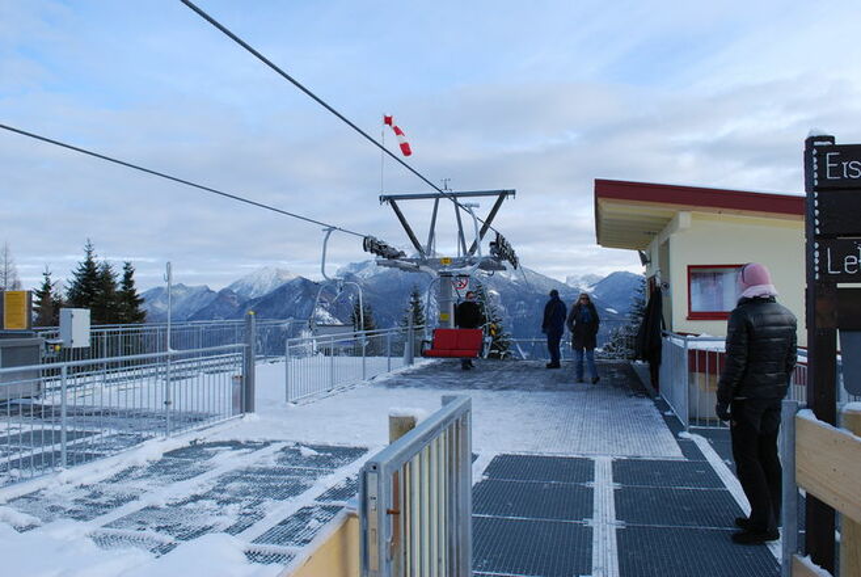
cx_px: 430
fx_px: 647
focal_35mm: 27
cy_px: 288
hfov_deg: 67.3
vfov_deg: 48.1
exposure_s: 1/160
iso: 200
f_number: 9
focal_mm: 18
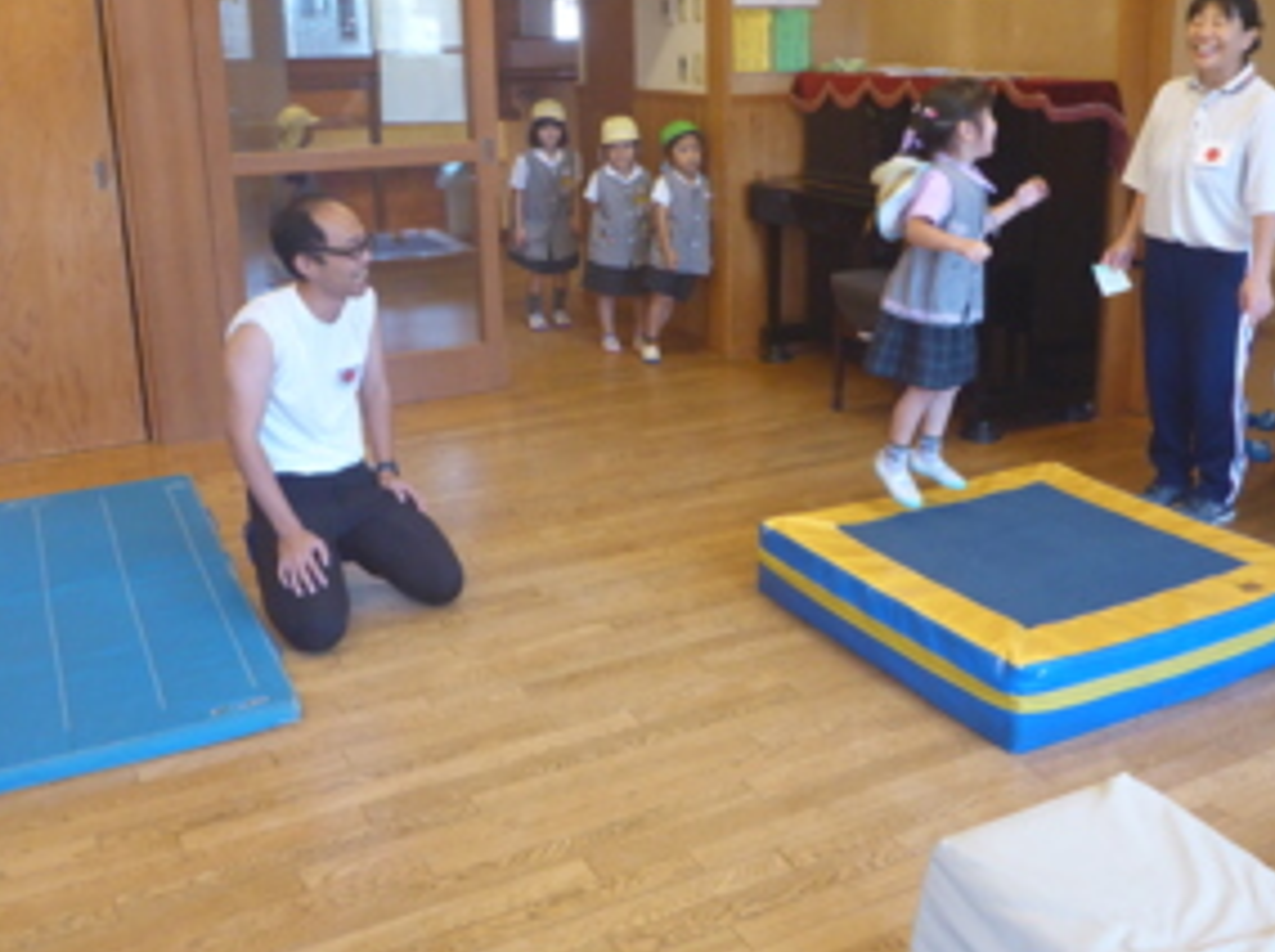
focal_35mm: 37
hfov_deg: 50.1
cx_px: 727
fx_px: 1361
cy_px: 382
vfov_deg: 38.4
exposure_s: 1/60
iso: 400
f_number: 3.4
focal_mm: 5.2
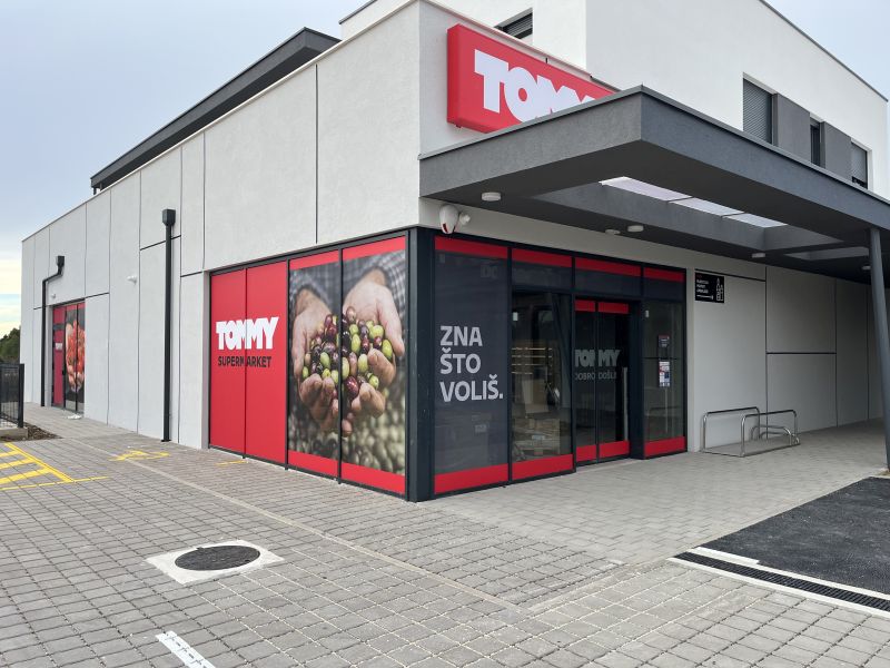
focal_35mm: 26
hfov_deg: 67.3
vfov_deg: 53.1
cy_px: 334
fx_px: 668
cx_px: 445
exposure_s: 1/787
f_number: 1.6
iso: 50
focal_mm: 5.1
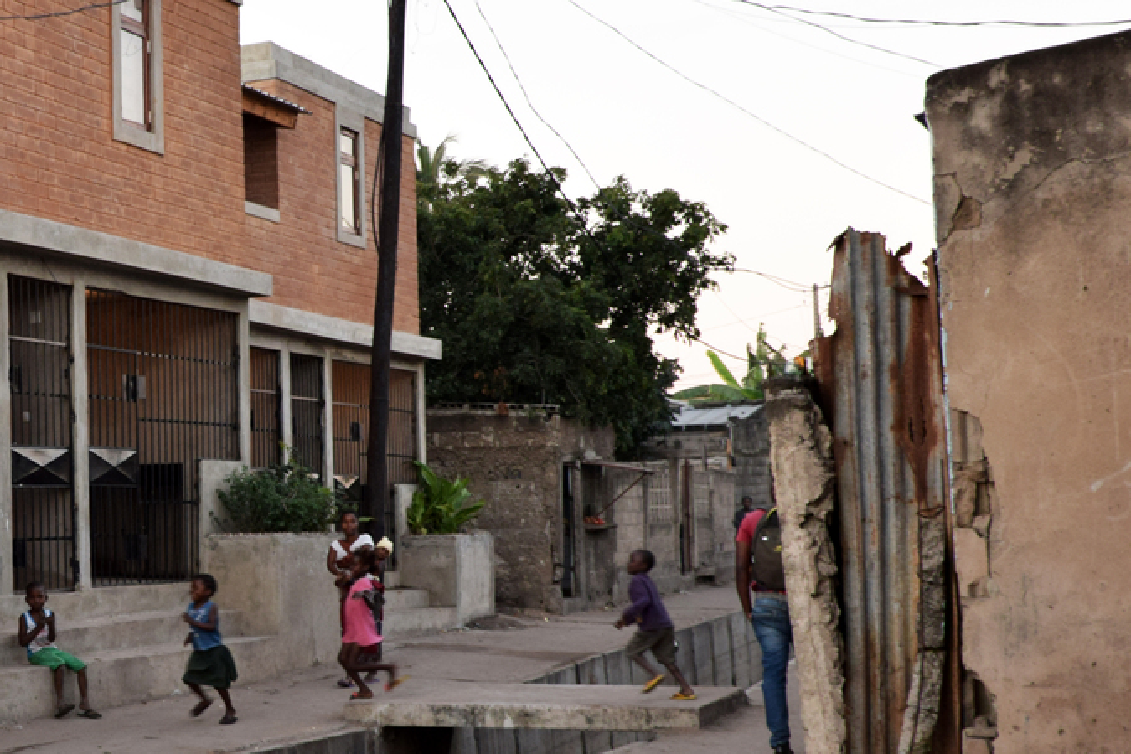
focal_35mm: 60
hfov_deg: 30.6
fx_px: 1885
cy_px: 421
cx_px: -39
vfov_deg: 22.6
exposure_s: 1/80
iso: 400
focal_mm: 18
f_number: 4.5
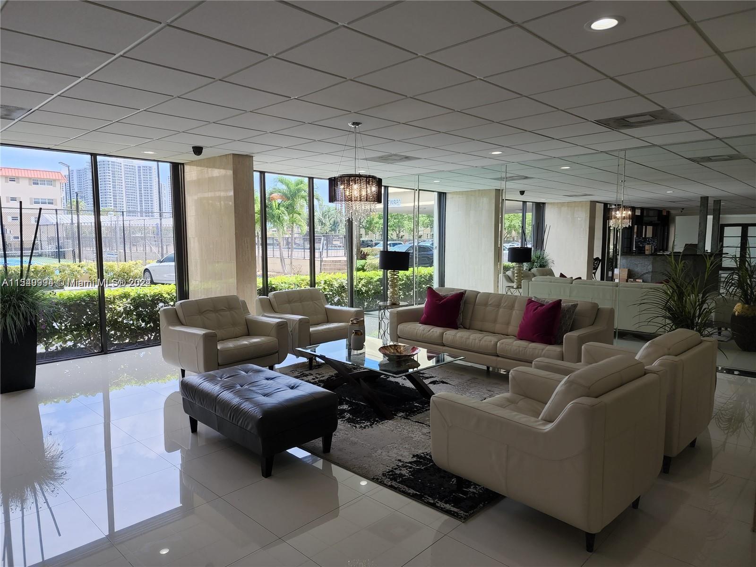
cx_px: 378
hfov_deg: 73.9
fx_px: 502
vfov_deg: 58.9
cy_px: 284
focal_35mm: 23
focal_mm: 6.4
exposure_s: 1/120
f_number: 1.8
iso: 25
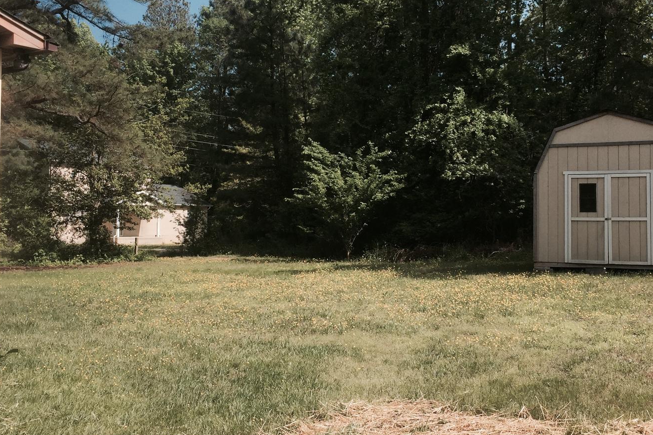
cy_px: 180
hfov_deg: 41.9
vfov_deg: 28.6
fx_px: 852
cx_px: 360
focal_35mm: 47
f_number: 2.2
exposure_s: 1/1522
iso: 32
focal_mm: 4.15
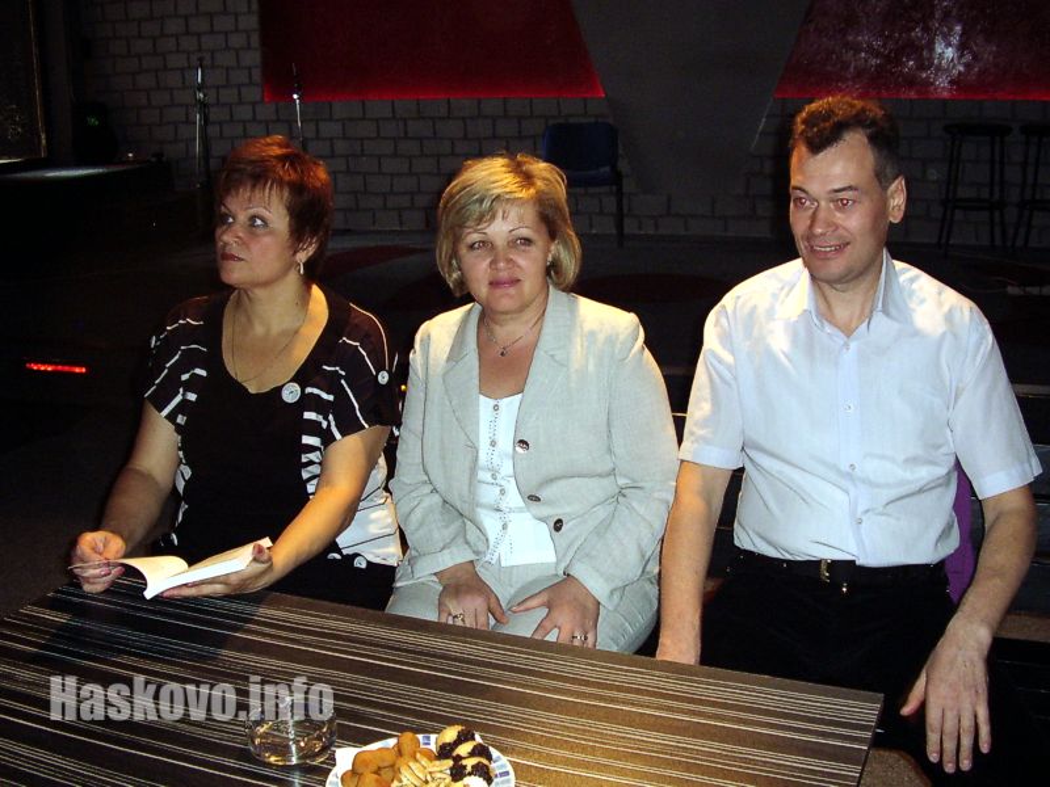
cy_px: 394
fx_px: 910
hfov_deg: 60.0
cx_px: 525
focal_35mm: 30
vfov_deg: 46.8
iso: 141
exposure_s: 1/30
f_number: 2.9
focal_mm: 5.8
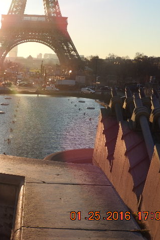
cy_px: 120
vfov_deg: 28.8
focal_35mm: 70
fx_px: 466
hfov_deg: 19.2
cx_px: 20
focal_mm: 9
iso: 100
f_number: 4
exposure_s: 1/800
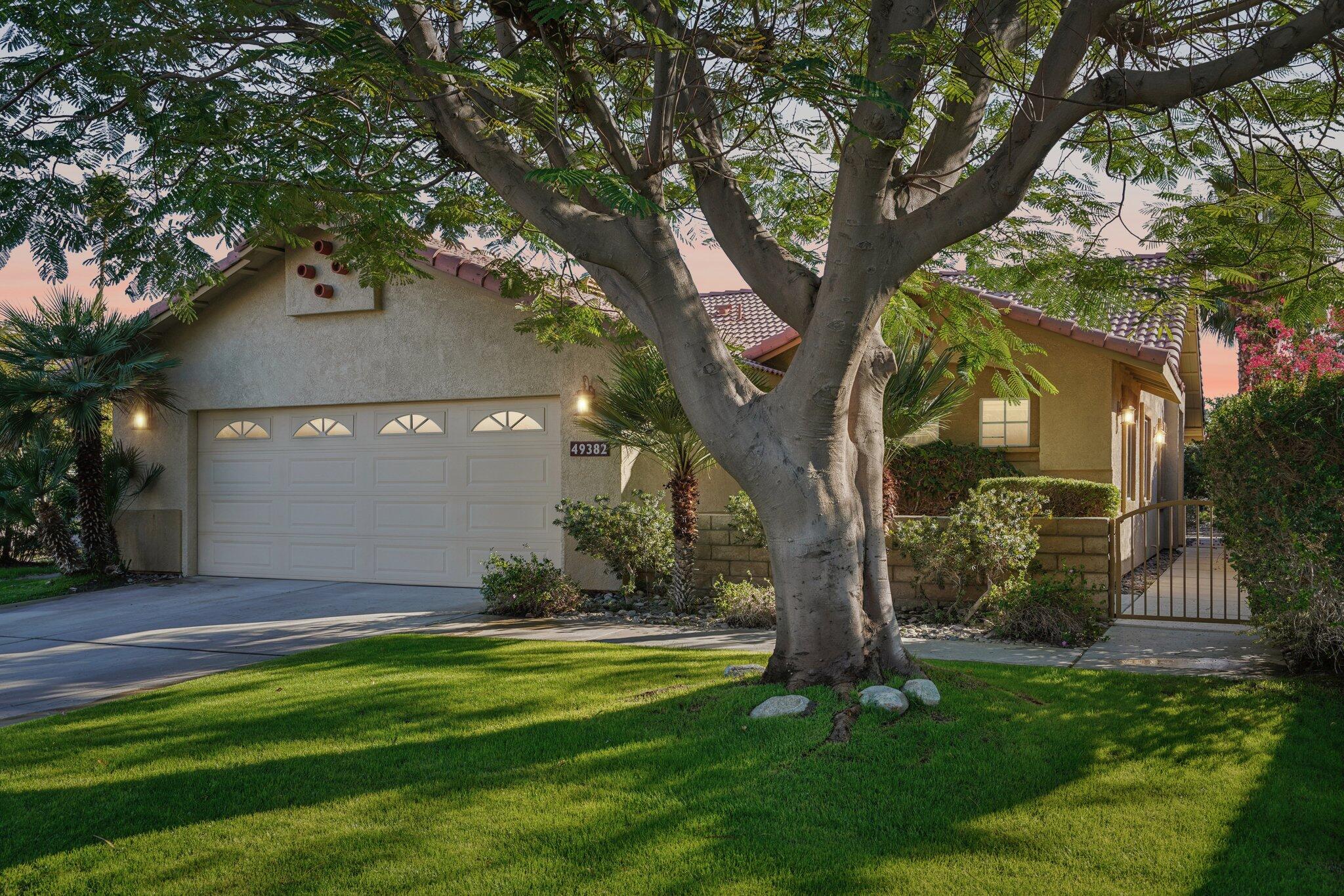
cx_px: 672
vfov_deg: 42.3
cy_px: 448
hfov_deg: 60.3
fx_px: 1157
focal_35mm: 31
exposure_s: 1/60
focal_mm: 31
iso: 100
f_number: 8
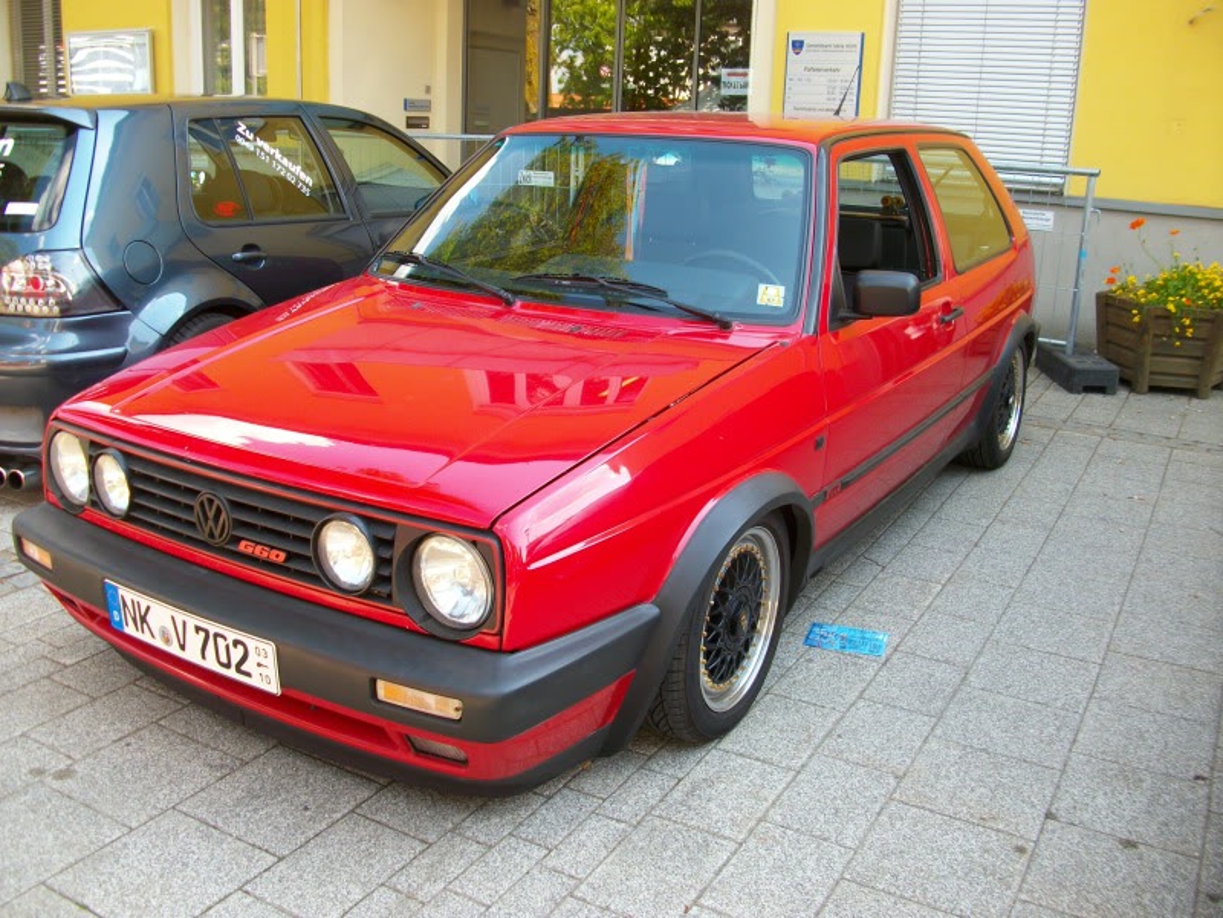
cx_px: 612
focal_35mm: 34
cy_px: 459
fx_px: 1201
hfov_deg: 54.0
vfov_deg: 41.8
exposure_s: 1/115
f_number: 2.9
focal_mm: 5.7
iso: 80
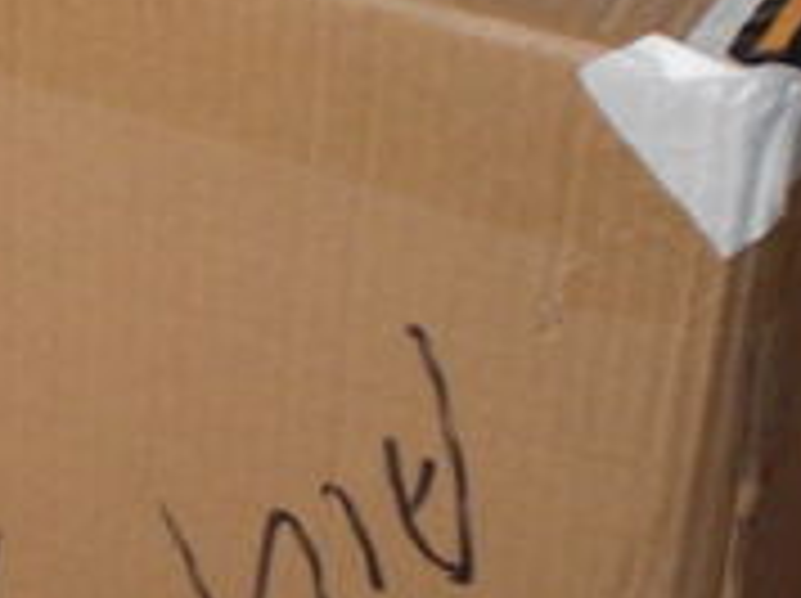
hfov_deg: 14.0
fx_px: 3166
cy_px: 468
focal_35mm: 137
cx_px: -158
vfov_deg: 10.8
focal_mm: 6.3
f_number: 3.1
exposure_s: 1/40
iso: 200
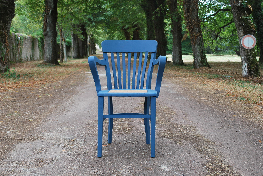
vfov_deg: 28.2
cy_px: 88
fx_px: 351
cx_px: 132
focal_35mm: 48
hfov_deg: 41.1
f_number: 5.6
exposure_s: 1/125
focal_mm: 32
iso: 200
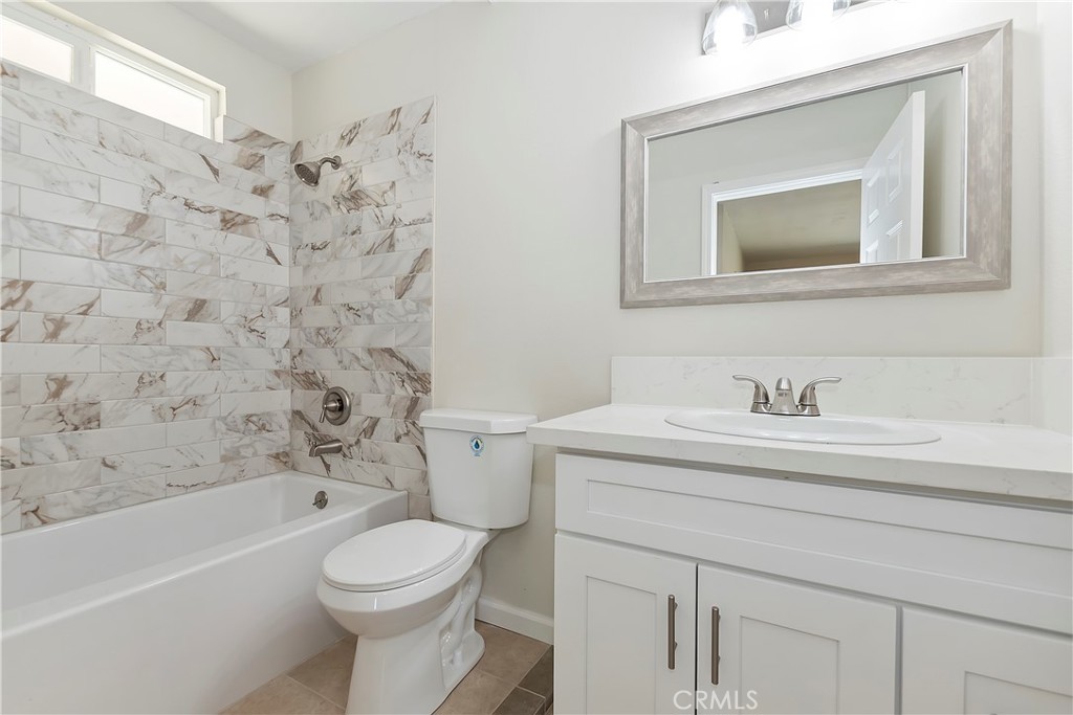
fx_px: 447
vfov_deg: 77.3
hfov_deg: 100.4
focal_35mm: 15
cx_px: 536
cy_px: 358
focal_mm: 10
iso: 360
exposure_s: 1/30
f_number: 8
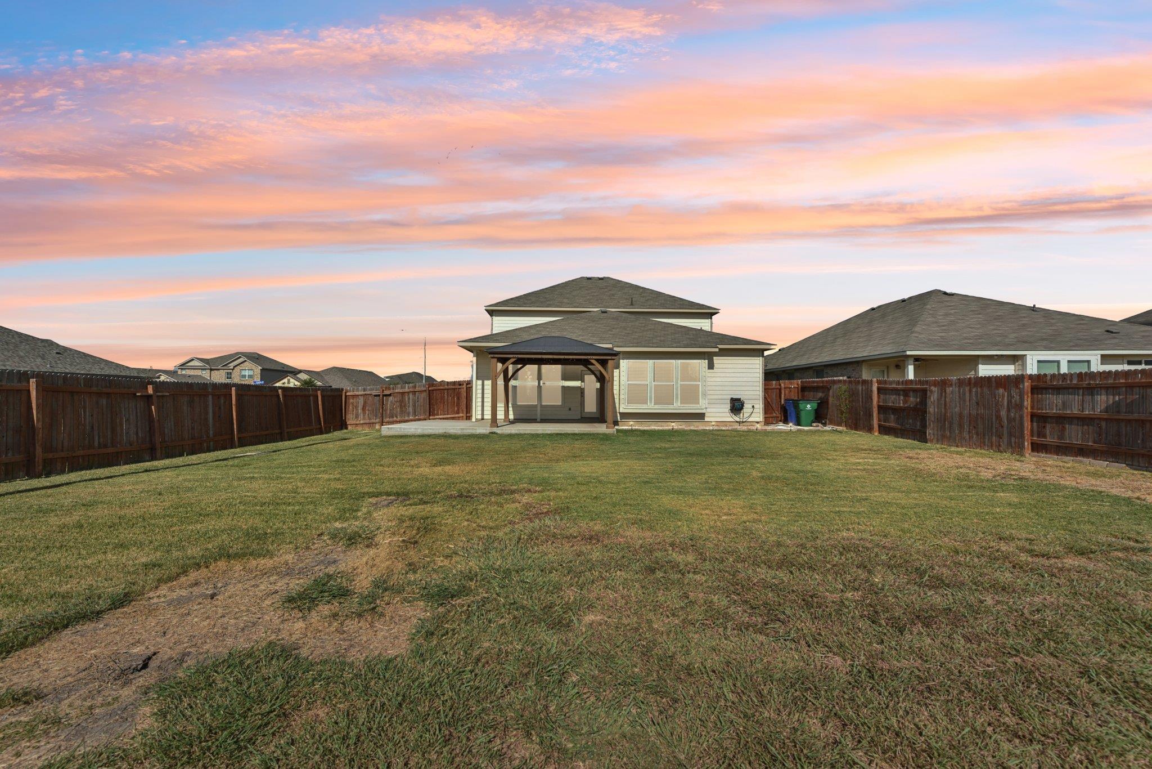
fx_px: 448
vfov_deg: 81.2
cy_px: 384
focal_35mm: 14
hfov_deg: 104.2
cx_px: 576
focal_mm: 14
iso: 100
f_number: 8
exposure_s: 1/400
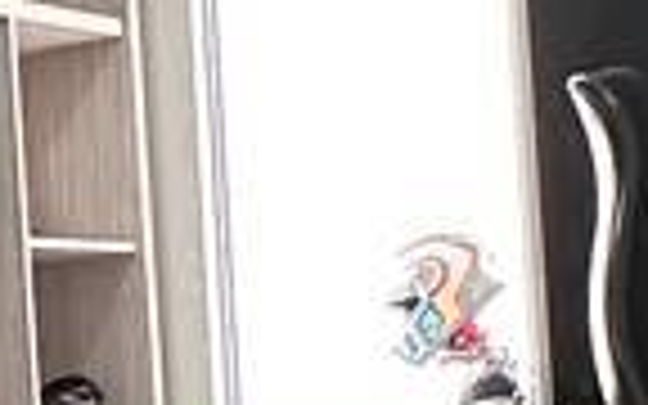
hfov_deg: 16.4
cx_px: -436
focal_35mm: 111
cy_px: 522
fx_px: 1960
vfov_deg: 11.5
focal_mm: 2.22
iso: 800
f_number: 2.2
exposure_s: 1/60
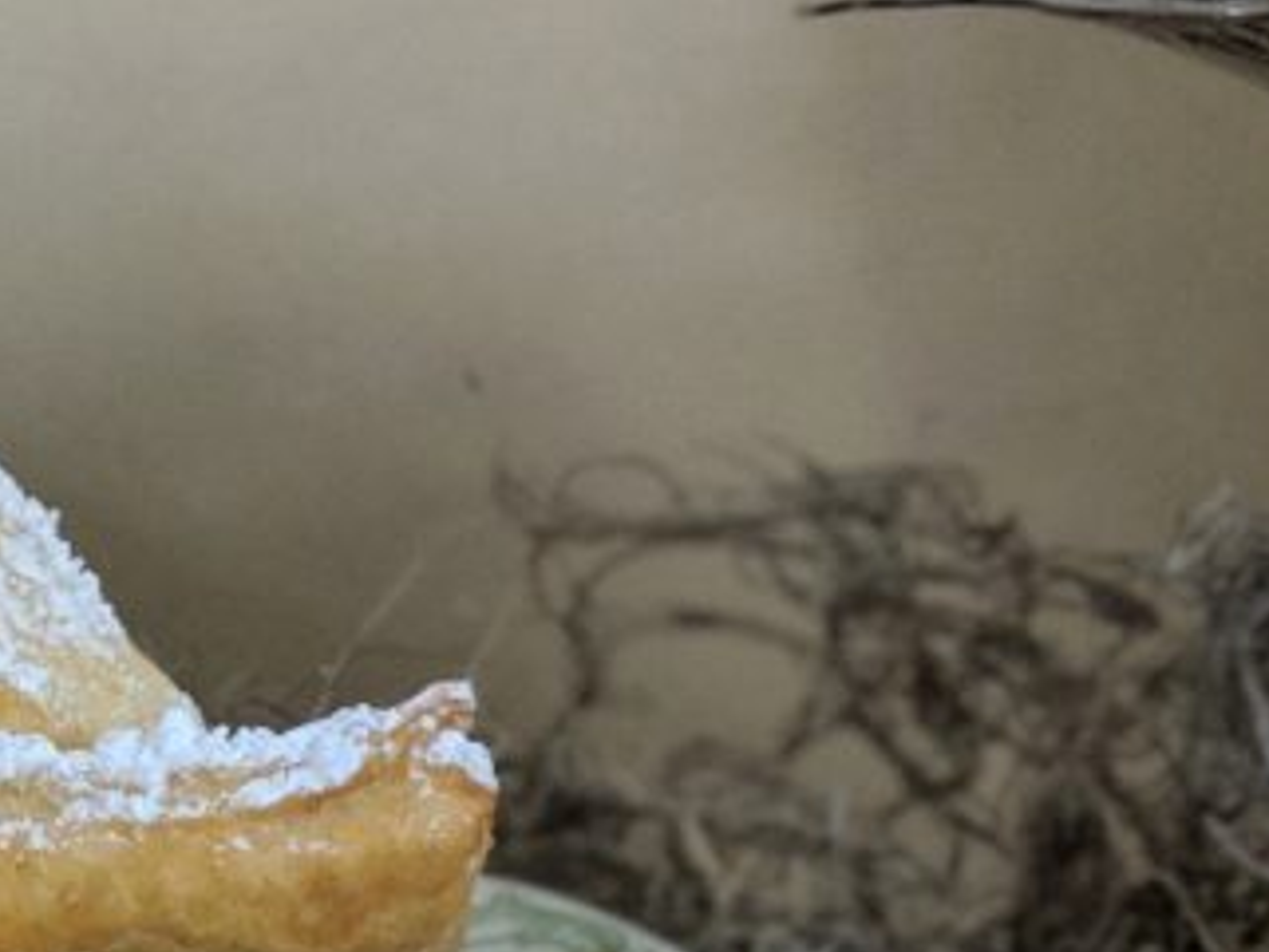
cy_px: 786
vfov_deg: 17.0
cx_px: -269
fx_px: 3154
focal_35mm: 86
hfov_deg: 21.1
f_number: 1.8
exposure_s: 1/60
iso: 400
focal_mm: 4.44
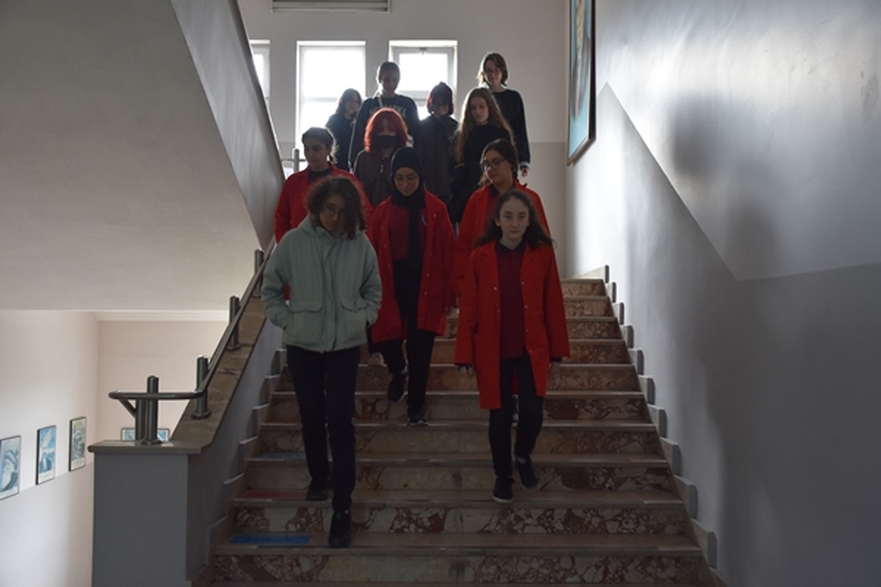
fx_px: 954
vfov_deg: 34.2
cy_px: 294
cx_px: 440
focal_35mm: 39
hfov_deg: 49.6
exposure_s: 1/80
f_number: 4
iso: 800
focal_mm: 26
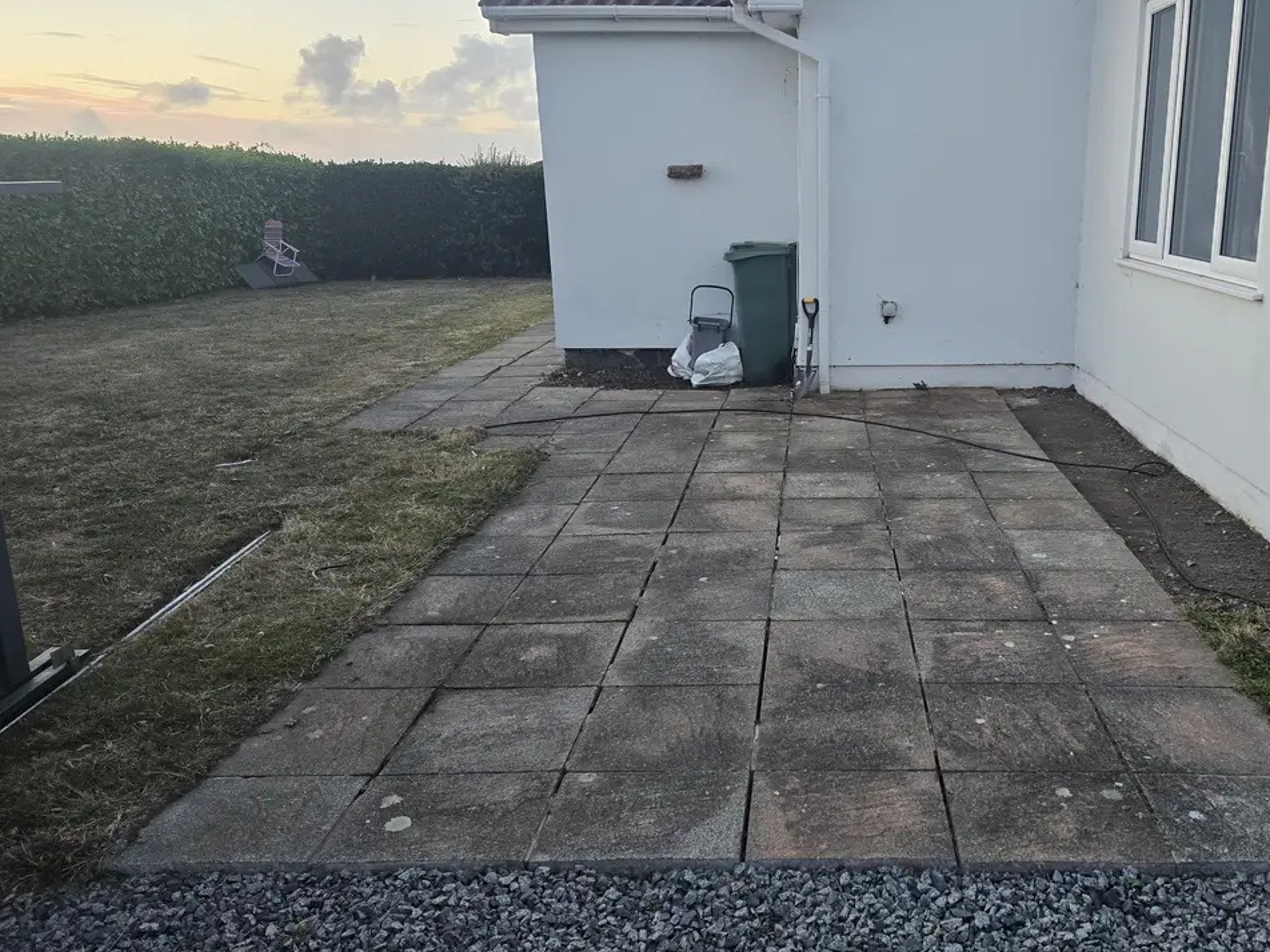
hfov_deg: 60.8
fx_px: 1064
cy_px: 437
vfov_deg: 48.2
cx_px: 796
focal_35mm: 29
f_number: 1.7
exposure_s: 1/100
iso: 160
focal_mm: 6.3
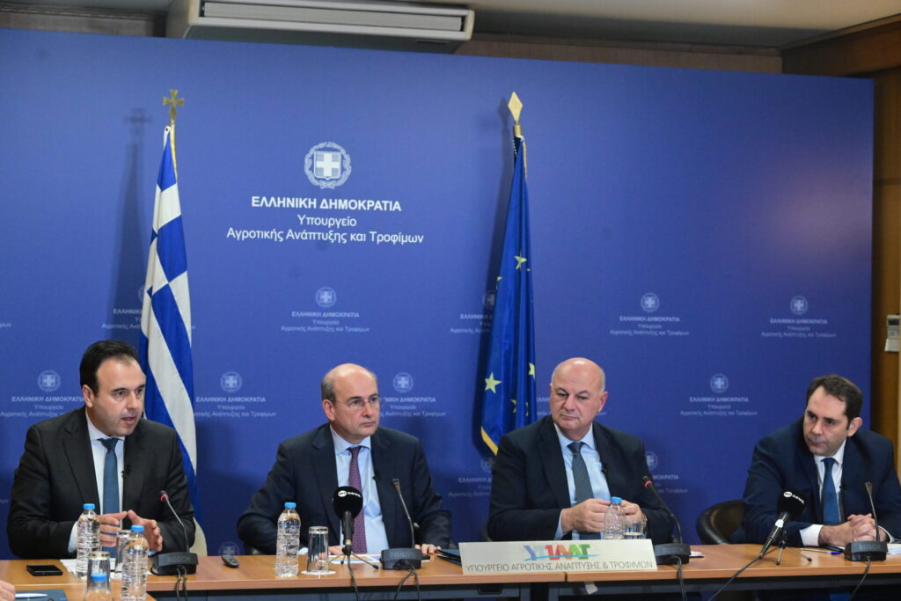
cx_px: 450
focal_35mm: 77
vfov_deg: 17.7
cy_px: 300
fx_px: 1927
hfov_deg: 26.3
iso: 6400
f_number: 5.6
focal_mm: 77
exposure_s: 1/320
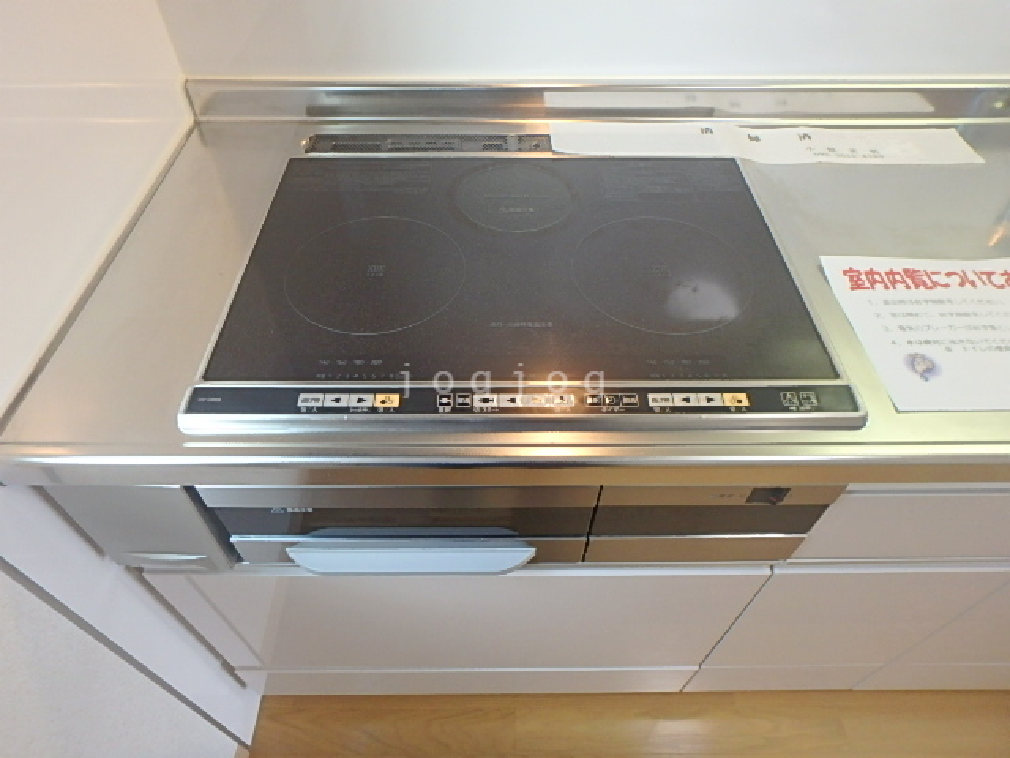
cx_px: 505
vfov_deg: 63.4
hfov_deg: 79.0
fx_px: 613
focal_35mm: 21
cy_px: 379
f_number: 3.5
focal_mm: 3.7
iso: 320
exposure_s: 1/30
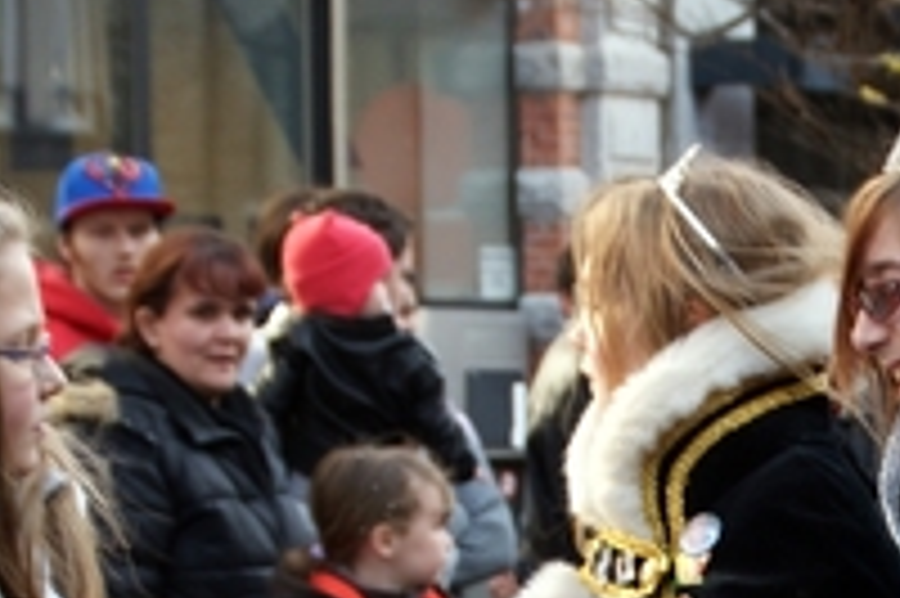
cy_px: 746
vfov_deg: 6.7
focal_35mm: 202
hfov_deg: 9.9
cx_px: 1346
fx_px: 5058
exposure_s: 1/80
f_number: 5.6
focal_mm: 45
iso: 100
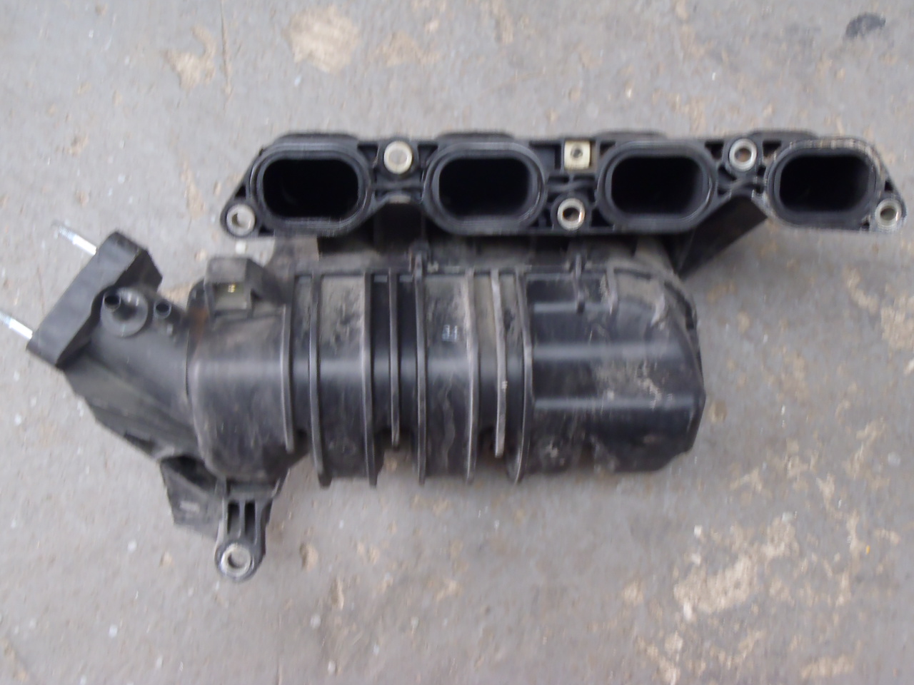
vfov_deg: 38.7
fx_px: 977
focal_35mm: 37
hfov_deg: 50.1
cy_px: 342
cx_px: 457
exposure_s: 1/4
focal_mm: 6.64
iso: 250
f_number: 4.7
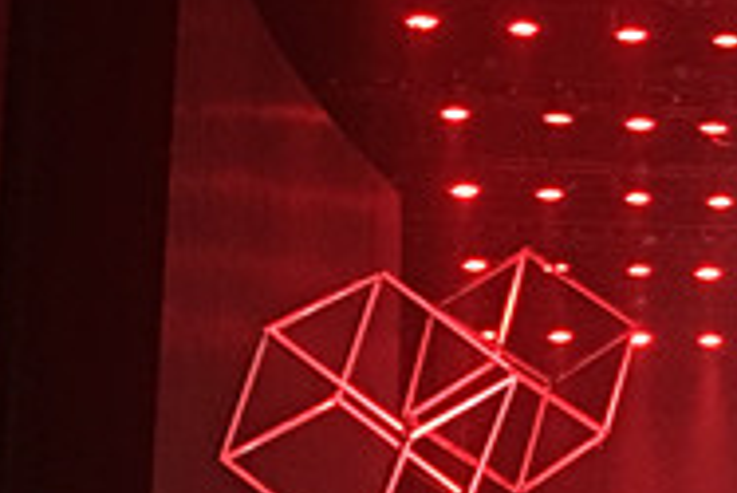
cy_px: 442
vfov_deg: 10.6
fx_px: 2643
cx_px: 1336
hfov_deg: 14.0
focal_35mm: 129
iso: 160
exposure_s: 1/8
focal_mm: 4.15
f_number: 2.2
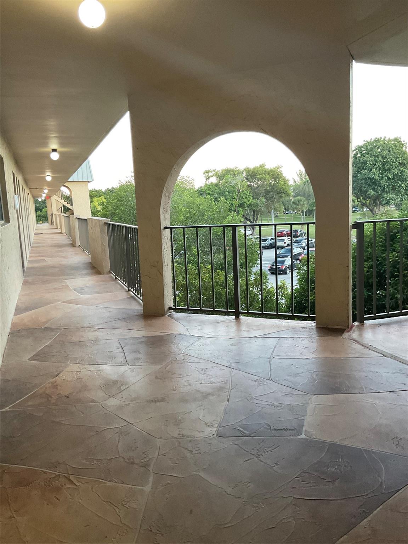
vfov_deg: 61.7
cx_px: 204
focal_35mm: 29
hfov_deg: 48.2
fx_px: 456
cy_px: 272
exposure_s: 1/60
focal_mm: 3
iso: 160
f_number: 1.8
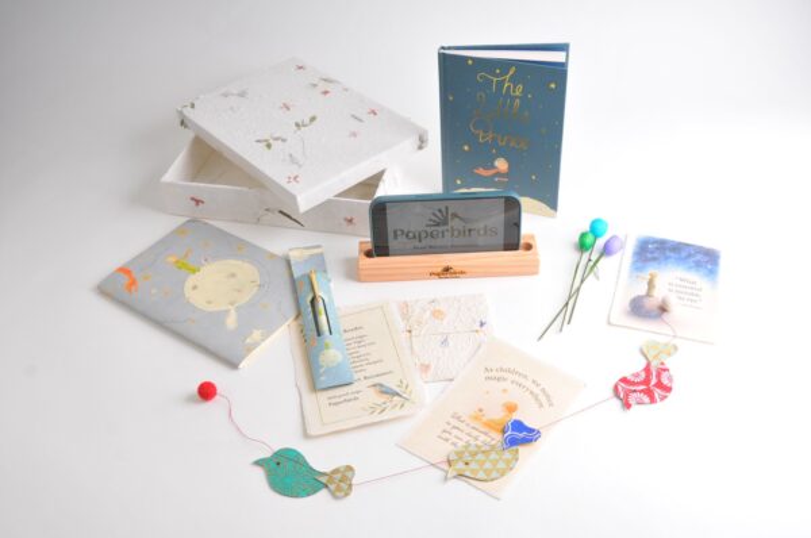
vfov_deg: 36.8
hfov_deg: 53.2
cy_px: 269
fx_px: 810
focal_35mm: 36
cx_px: 406
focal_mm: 24
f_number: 8
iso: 250
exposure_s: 1/200
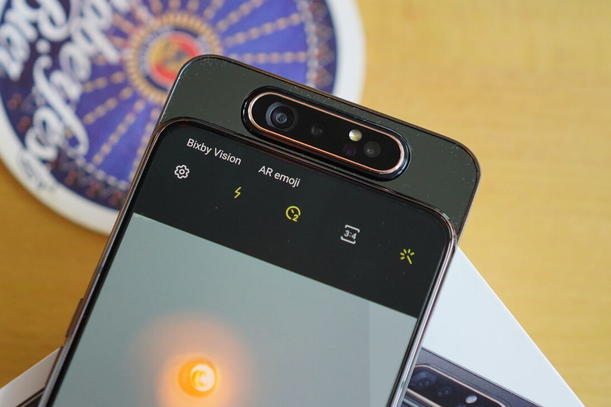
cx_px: 214
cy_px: 188
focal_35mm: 97
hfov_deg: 21.0
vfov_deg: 14.1
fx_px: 1646
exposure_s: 1/800
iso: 1250
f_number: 2.8
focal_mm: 55
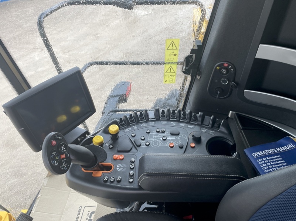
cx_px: 148
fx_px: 222
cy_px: 110
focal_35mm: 26
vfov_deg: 53.0
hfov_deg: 67.3
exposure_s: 1/121
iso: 40
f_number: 1.6
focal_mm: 4.2
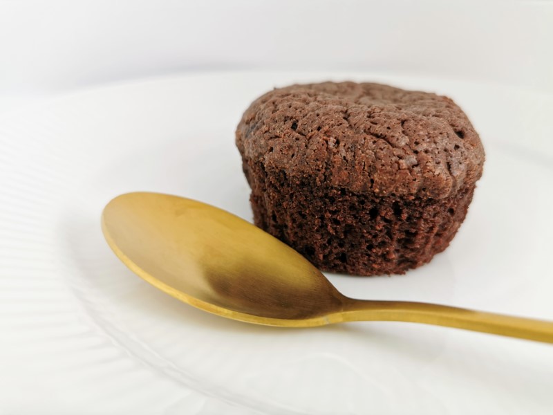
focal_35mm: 27
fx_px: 431
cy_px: 208
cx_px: 276
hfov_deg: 65.3
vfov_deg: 51.4
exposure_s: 1/120
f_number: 1.6
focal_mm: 5.56
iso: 64
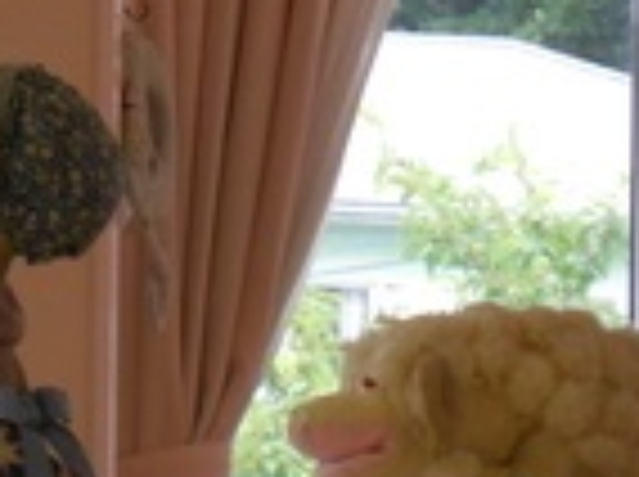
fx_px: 8864
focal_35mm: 481
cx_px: 176
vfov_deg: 3.1
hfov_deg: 4.1
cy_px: 243
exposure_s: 1/125
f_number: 5.6
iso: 800
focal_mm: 35.1
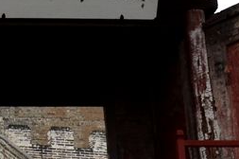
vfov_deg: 9.3
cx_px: -44
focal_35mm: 145
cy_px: 210
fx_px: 961
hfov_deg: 13.8
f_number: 10
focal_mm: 18
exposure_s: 1/80
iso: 200
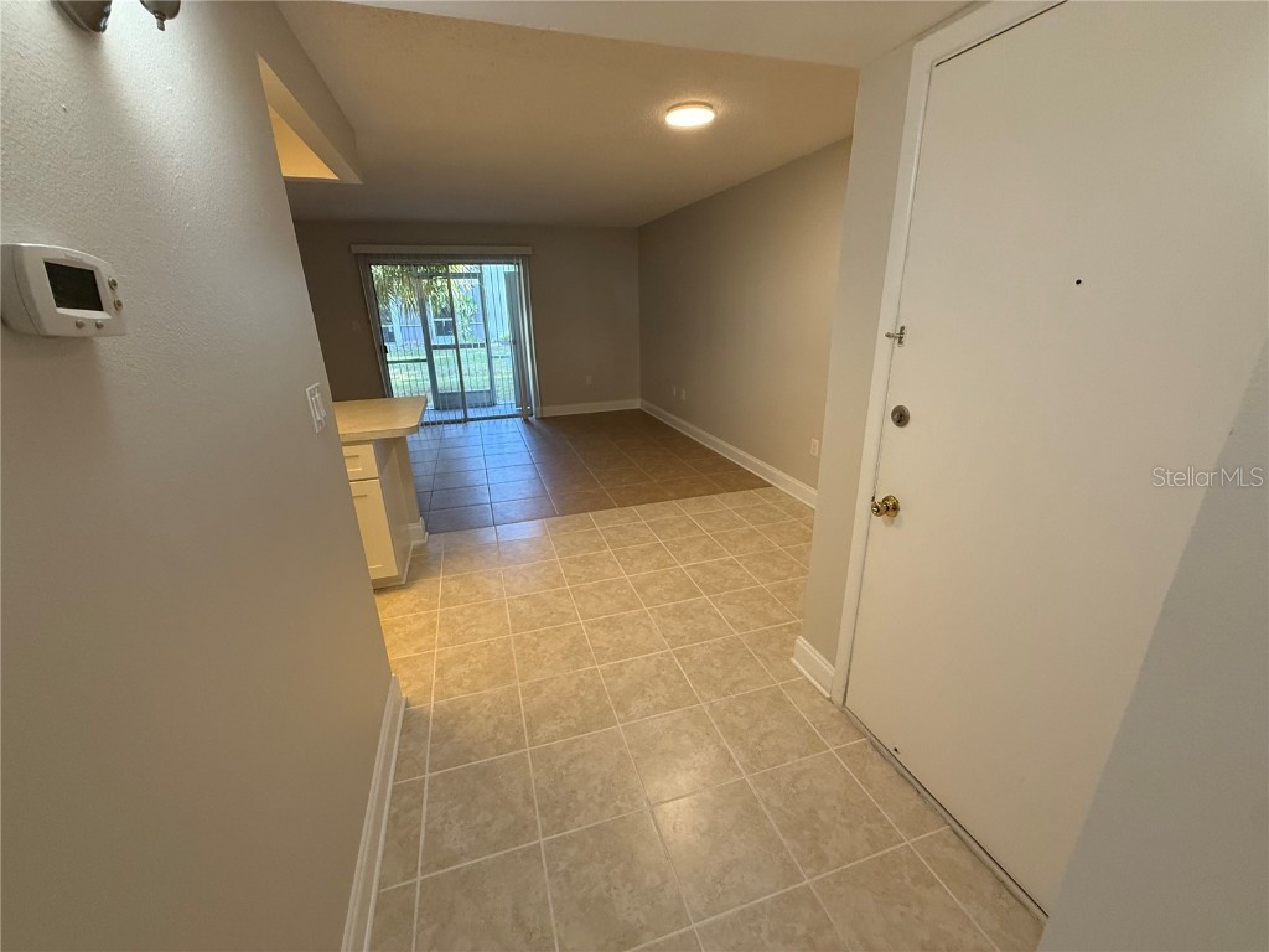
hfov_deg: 102.1
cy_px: 476
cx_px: 634
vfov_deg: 85.7
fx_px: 513
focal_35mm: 14
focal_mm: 2.22
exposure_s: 1/120
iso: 250
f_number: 2.2
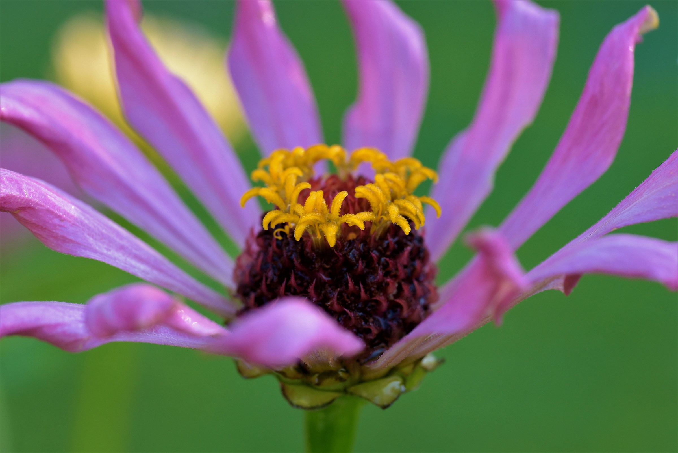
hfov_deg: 20.4
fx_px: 1884
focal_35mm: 100
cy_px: 226
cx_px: 339
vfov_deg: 13.7
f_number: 13
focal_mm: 100
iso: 1000
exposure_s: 1/160
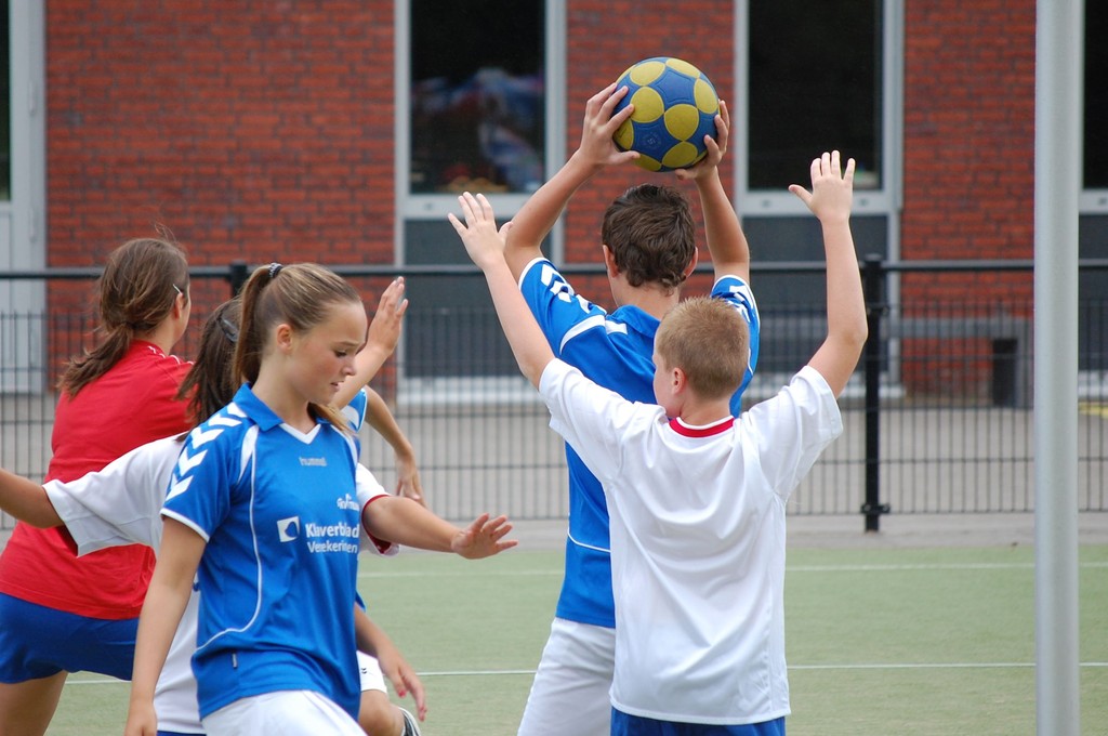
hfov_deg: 8.6
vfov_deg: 5.7
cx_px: 554
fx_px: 7377
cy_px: 368
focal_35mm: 240
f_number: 5.3
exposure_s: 1/500
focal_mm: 160
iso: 450
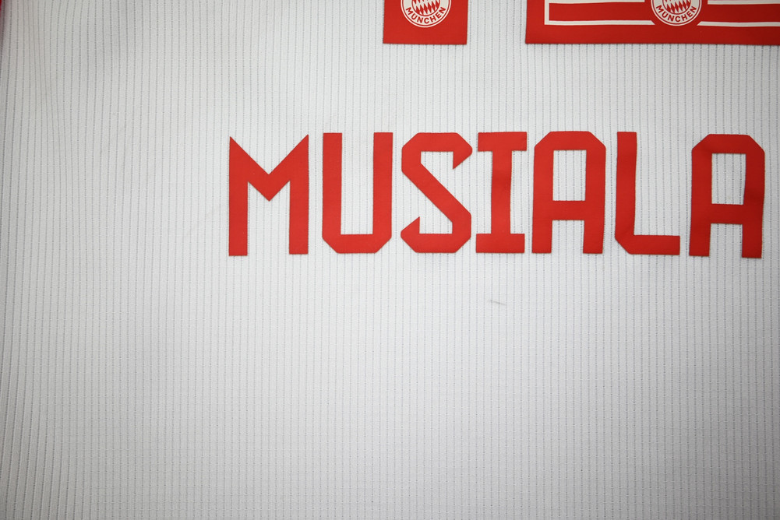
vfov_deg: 43.0
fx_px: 661
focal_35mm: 30
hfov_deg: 61.1
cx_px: 390
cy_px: 260
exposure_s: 1/125
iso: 200
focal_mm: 30.5
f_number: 4.8
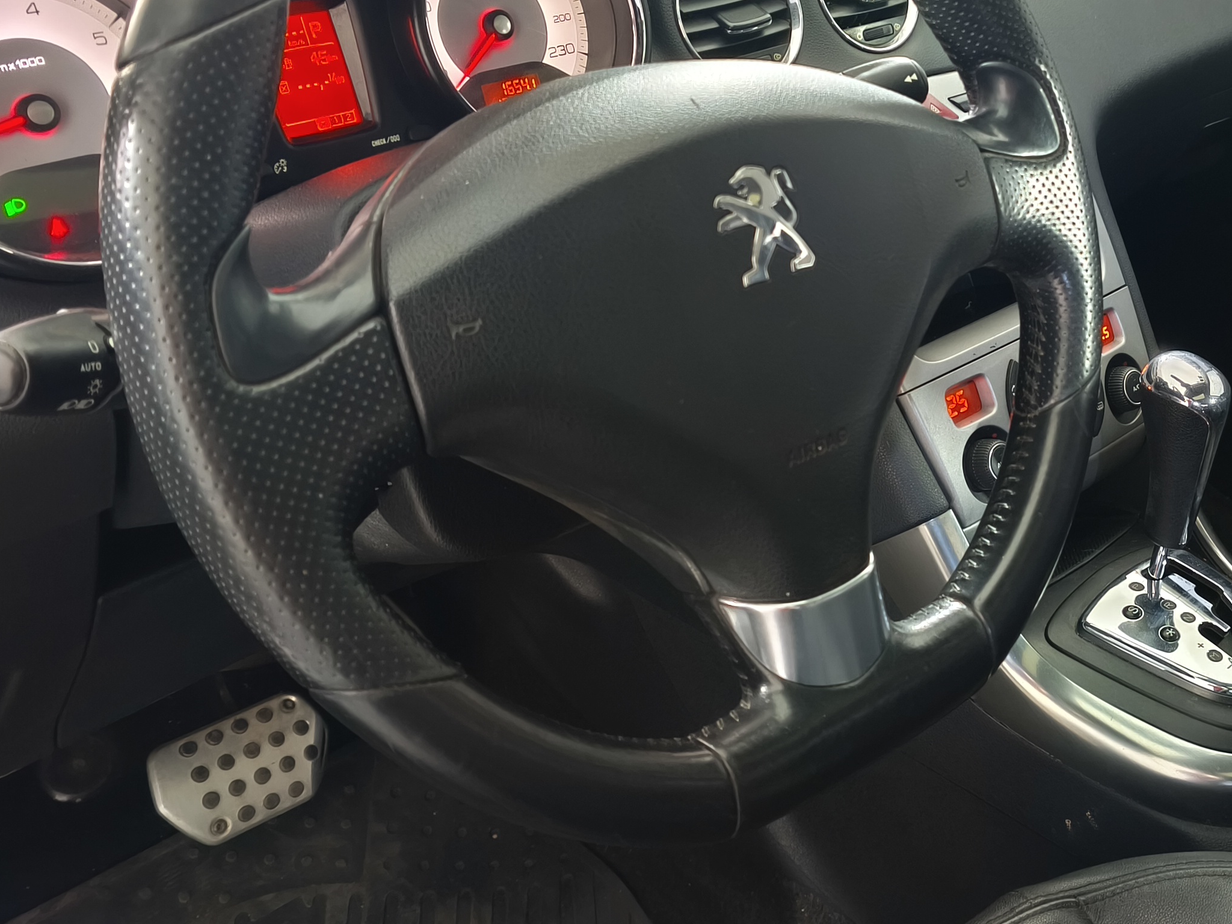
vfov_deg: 31.3
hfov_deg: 39.9
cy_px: 327
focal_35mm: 46
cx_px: 955
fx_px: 1637
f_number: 1.7
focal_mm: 5.35
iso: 1250
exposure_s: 1/25
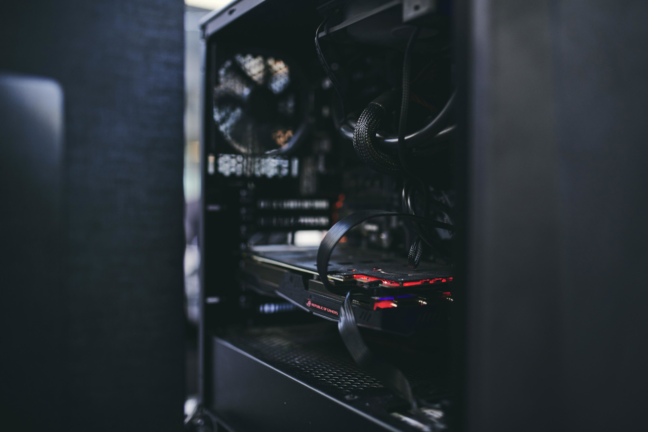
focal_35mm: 35
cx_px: 324
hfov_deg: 54.4
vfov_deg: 37.9
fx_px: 630
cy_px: 216
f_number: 2
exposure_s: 1/320
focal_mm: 35
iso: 500
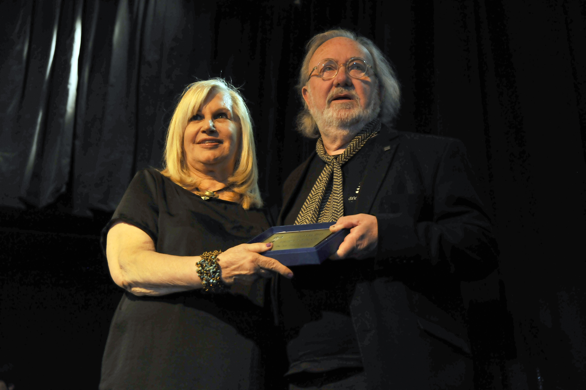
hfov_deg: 33.4
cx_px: 293
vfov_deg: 22.6
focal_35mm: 60
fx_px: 976
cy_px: 195
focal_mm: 60
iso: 2000
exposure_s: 1/125
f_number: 3.8
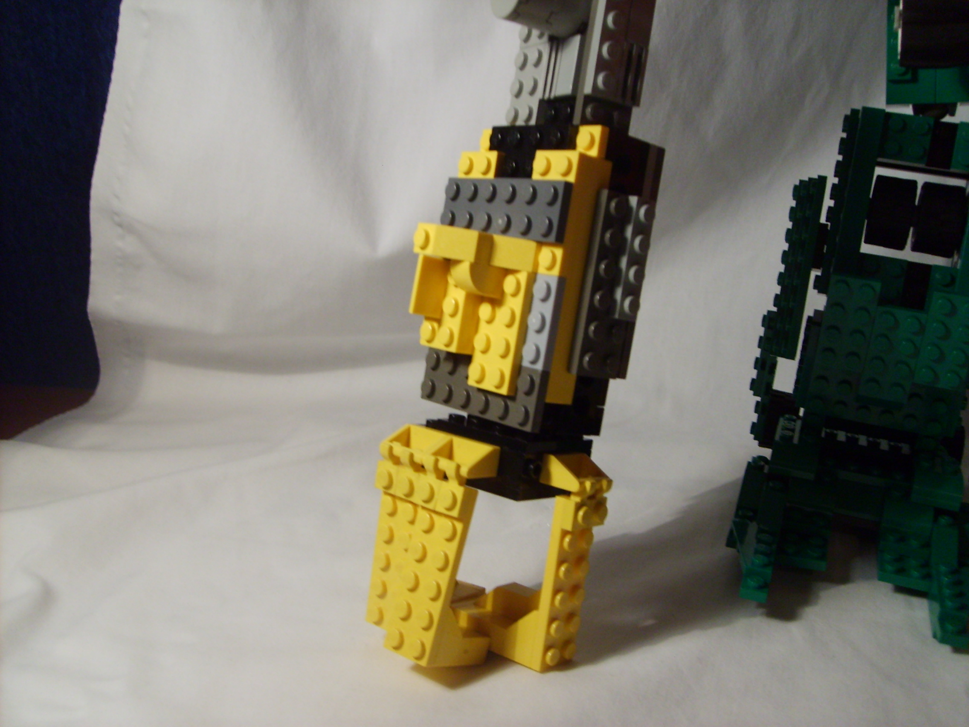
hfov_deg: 52.6
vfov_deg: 40.7
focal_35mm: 35
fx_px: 980
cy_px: 364
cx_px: 484
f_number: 2.8
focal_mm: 5.8
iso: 120
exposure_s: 1/30
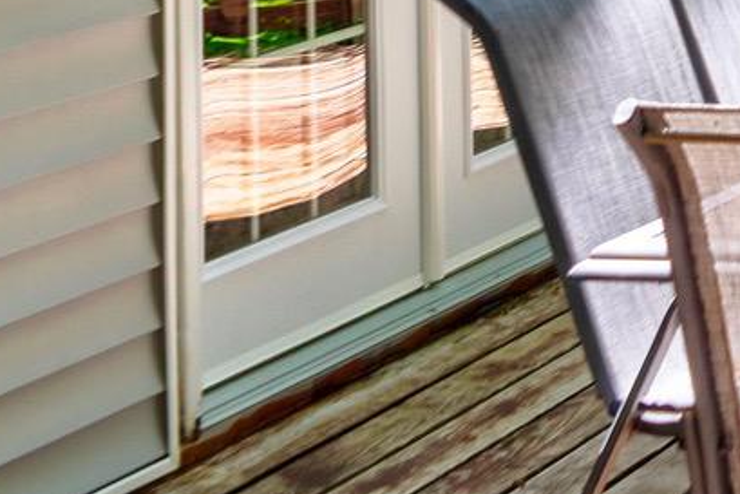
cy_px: -473
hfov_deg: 12.3
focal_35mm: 140
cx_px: 1627
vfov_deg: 9.2
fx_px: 2879
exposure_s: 1/800
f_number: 6.3
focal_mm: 28
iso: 100
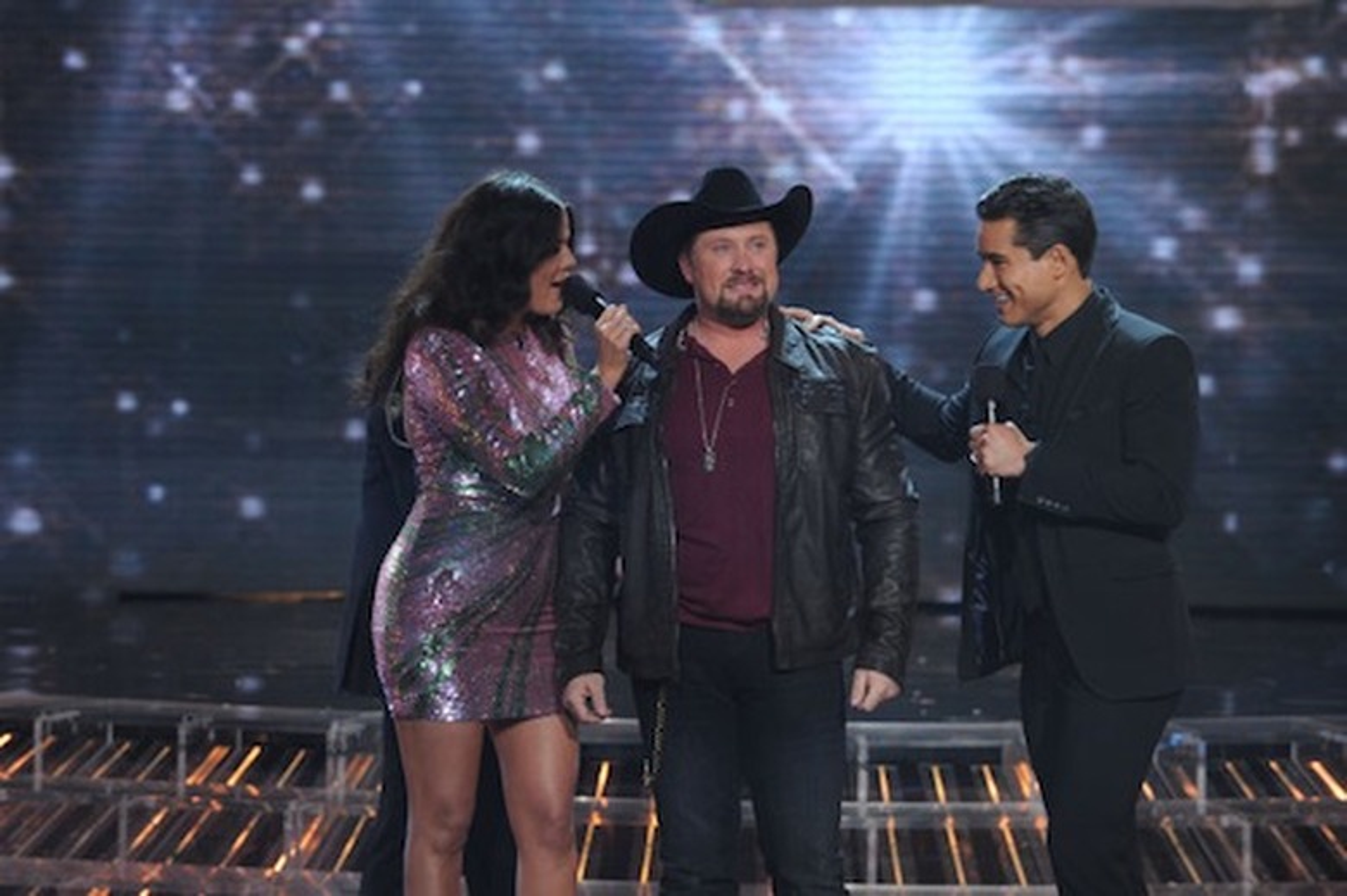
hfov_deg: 10.3
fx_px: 7478
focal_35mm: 200
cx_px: 674
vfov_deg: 6.9
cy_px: 448
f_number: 4
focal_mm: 200
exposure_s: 1/125
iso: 1250
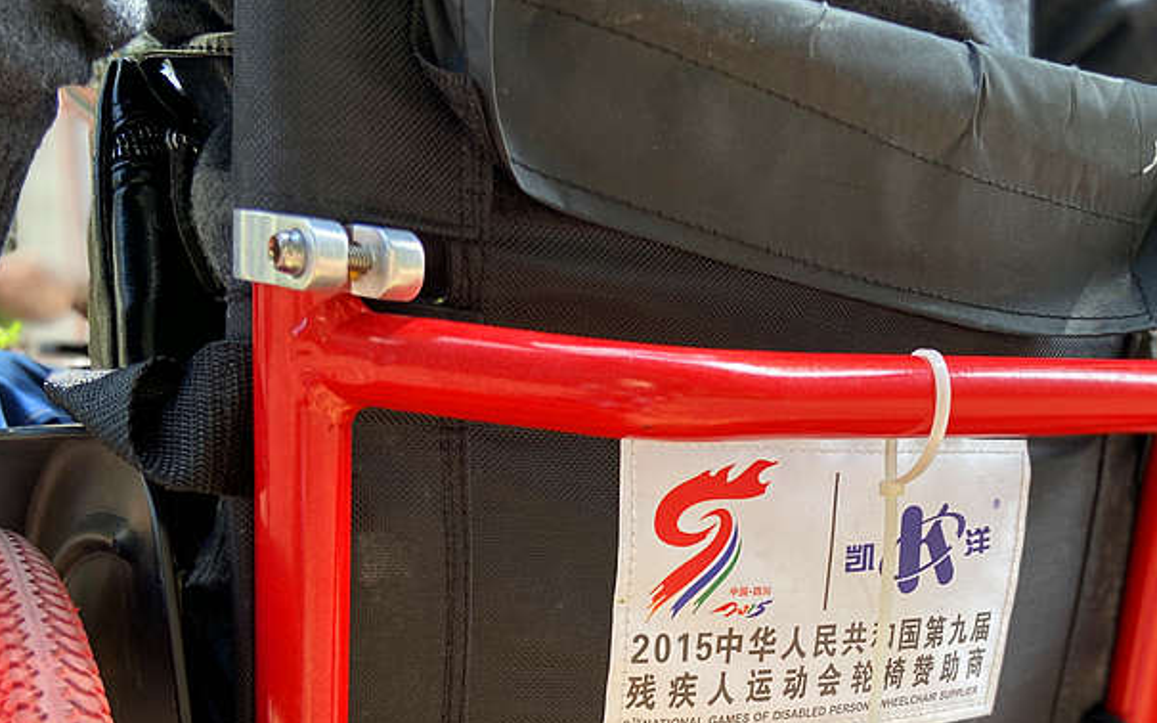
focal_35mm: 41
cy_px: 596
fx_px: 1293
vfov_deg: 30.4
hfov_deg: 47.6
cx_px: 748
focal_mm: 4.25
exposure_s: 1/260
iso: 32
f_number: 1.8
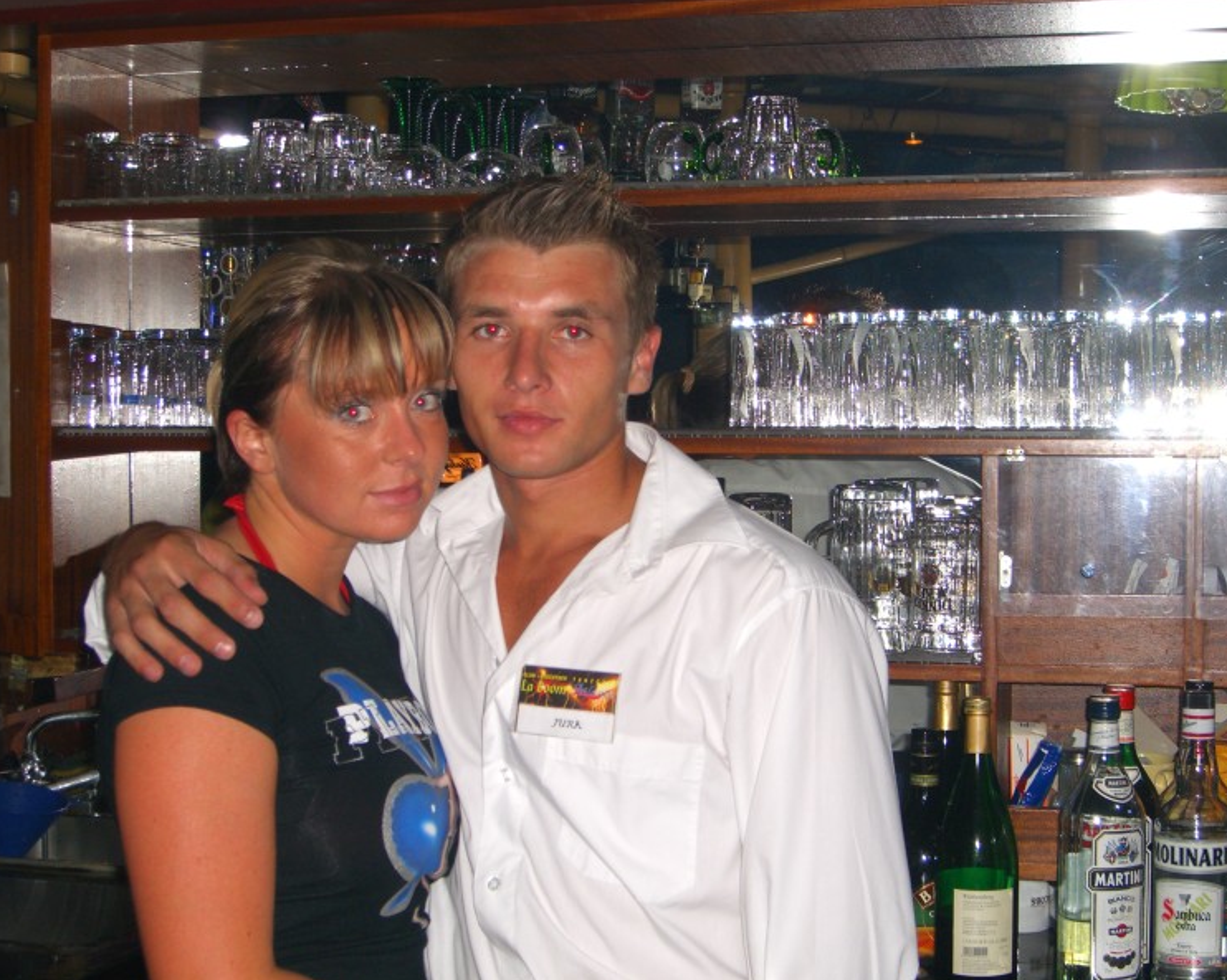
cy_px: 491
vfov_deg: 25.4
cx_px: 656
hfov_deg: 31.5
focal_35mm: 60
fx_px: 2178
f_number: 3.6
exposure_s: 1/60
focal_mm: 11.8
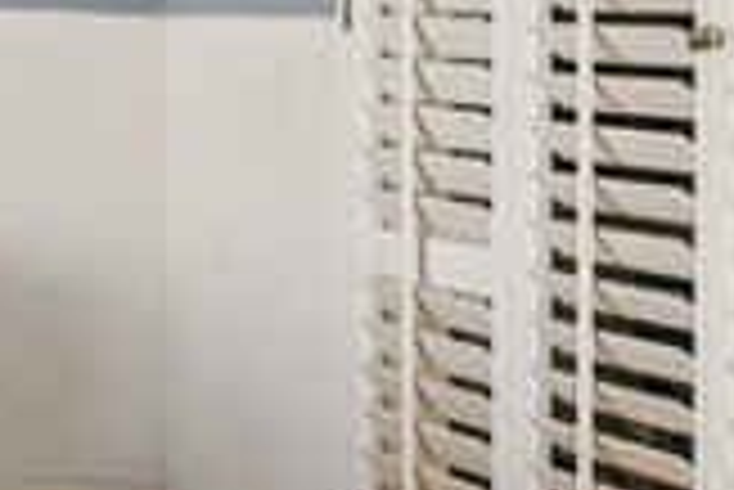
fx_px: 1796
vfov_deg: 15.3
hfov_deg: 17.0
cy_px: 9
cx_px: -734
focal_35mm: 88
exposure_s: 1/13
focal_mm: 14
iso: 400
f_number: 8
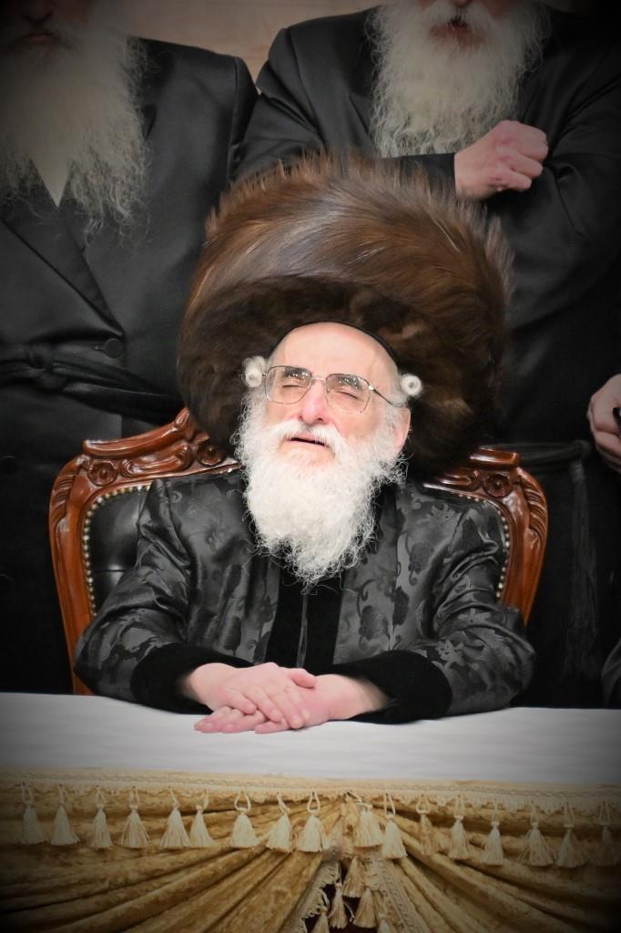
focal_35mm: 300
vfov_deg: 6.9
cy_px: 466
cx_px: 310
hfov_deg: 4.6
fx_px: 7767
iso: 1000
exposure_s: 1/400
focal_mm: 200
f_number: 2.8
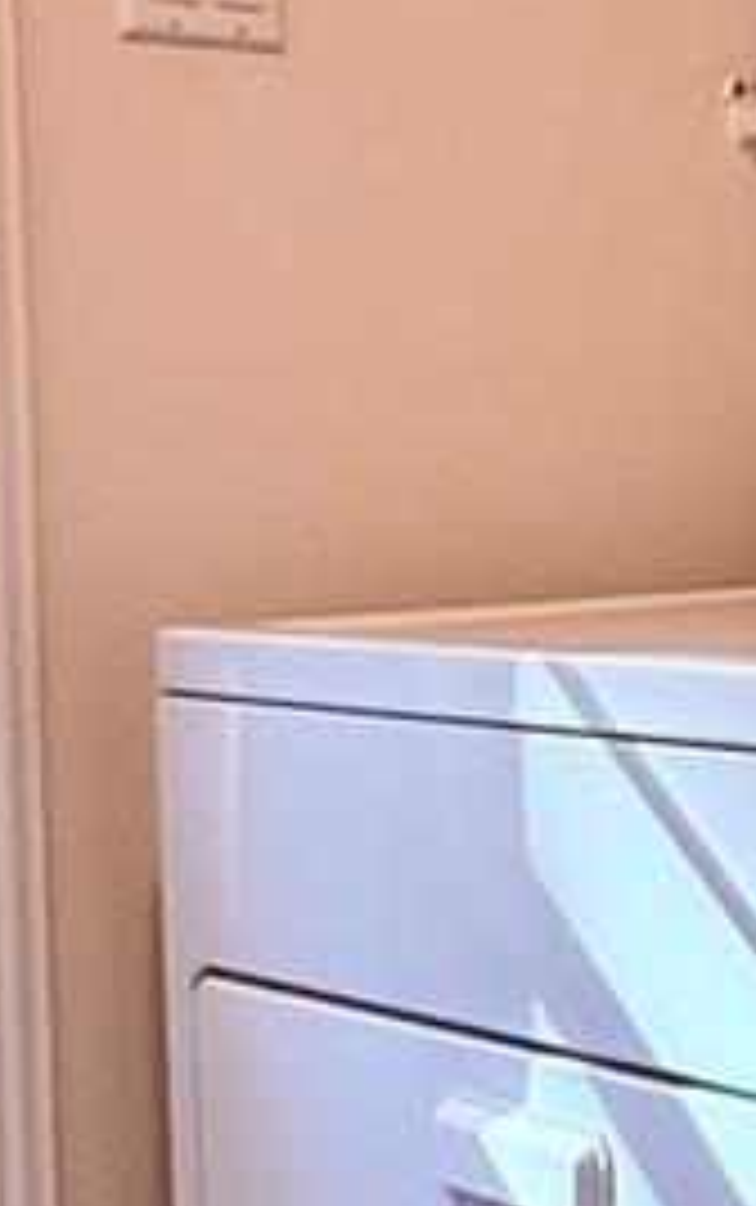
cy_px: 594
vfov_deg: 24.3
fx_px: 2796
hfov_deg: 14.8
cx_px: 940
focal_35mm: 85
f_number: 2.2
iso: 160
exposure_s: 1/120
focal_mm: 2.22
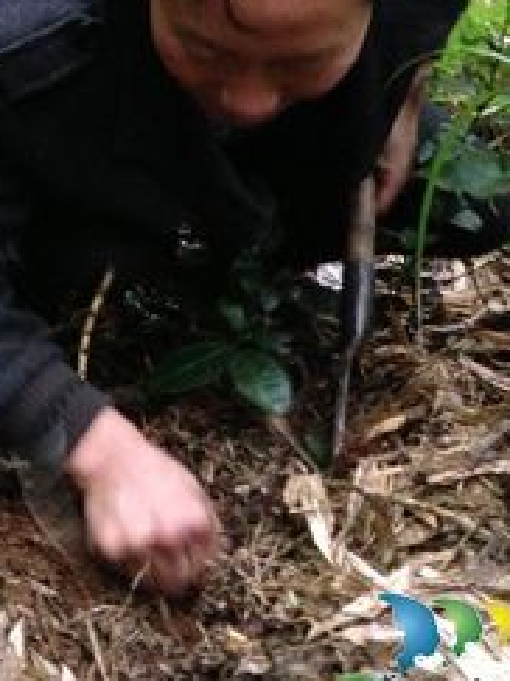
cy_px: 192
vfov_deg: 28.3
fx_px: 1337
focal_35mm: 68
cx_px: 31
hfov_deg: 21.0
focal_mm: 4.13
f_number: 2.4
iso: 800
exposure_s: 1/15
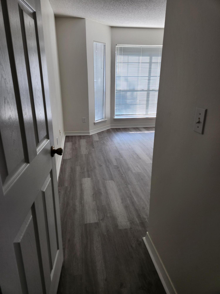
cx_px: 110
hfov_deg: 58.9
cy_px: 147
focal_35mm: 23
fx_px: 195
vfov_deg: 73.9
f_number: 1.8
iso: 80
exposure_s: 1/180
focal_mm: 5.4
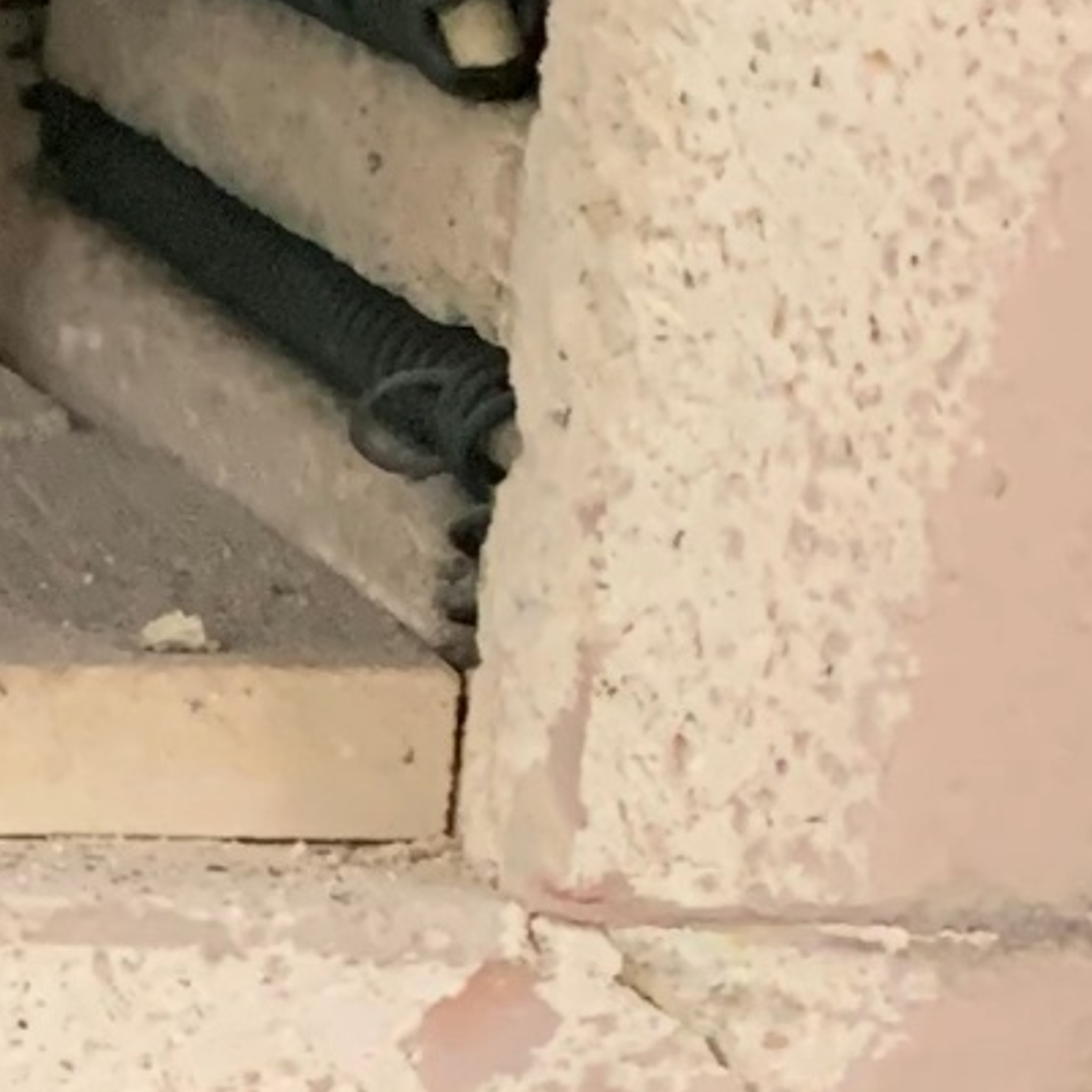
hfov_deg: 8.9
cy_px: 1748
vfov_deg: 9.1
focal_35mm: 187
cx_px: -953
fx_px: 6674
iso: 250
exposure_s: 1/60
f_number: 1.8
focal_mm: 4.25
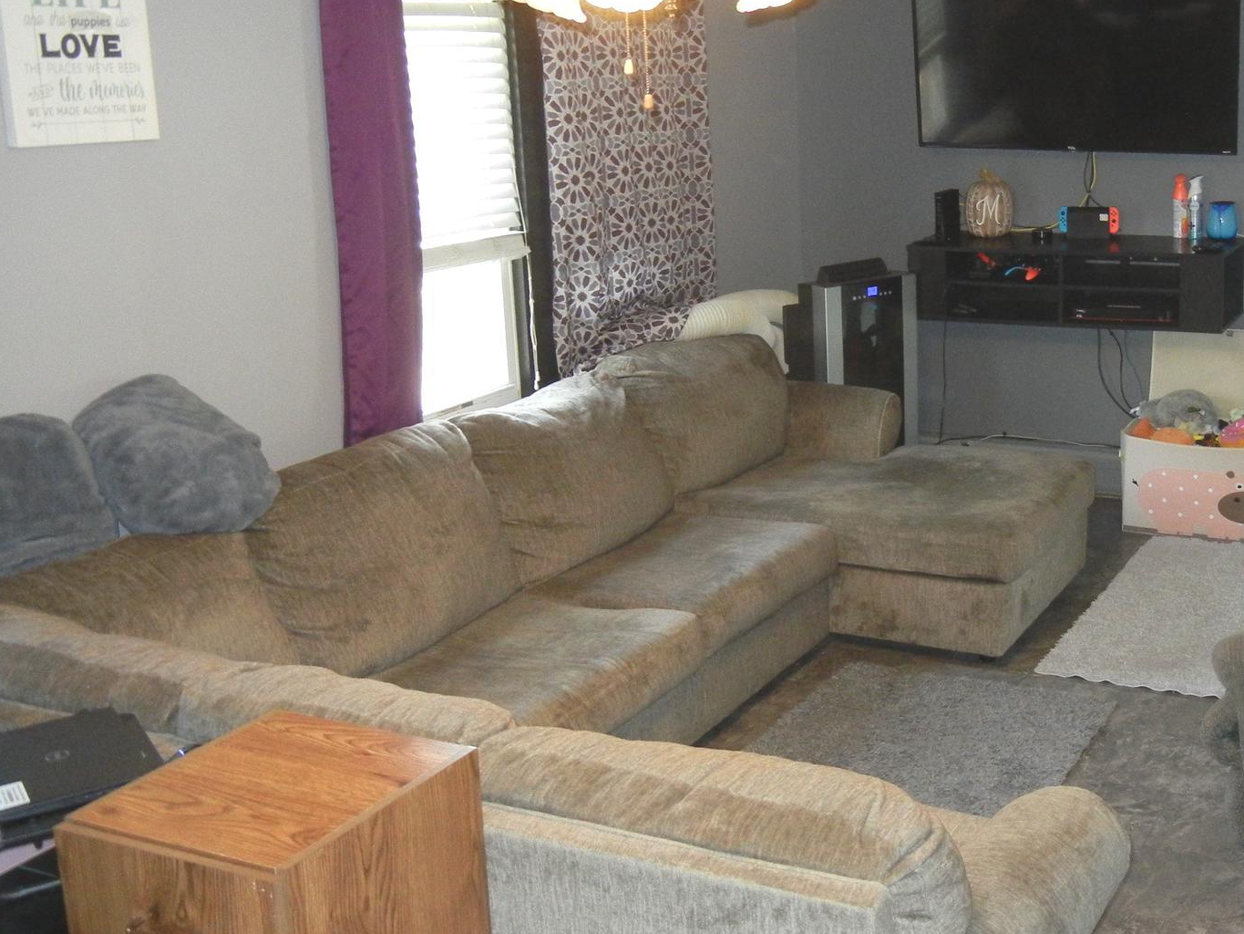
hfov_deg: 41.1
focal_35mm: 45
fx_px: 1617
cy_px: 440
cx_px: 900
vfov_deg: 32.2
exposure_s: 1/30
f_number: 3.5
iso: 512
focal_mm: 5.4
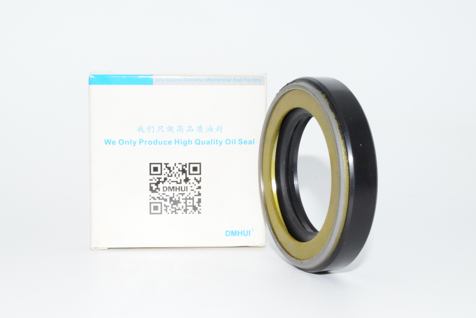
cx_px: 238
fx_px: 834
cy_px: 159
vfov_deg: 21.6
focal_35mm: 63
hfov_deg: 31.9
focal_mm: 42
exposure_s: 1/60
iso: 1600
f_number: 32
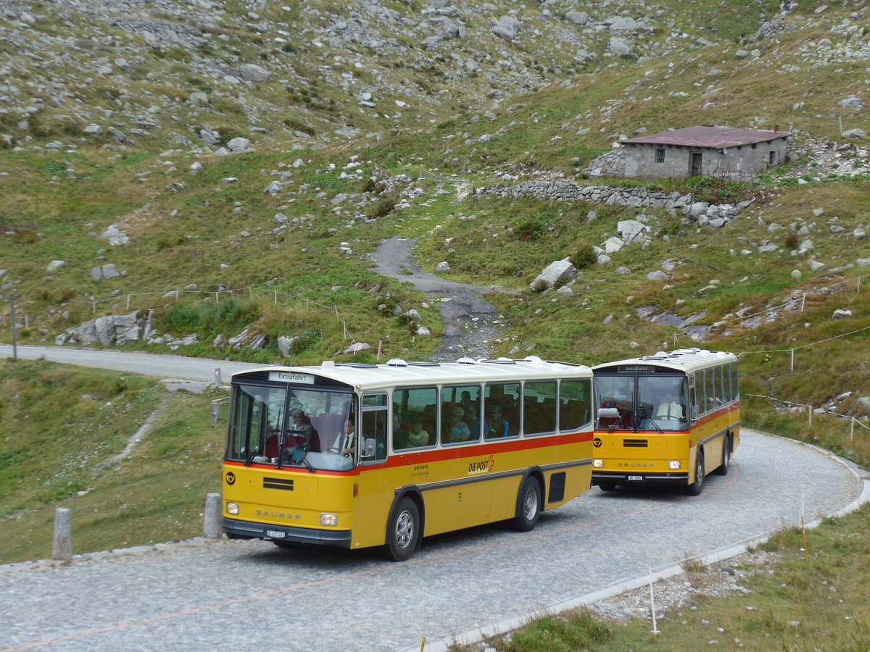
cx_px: 435
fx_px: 2011
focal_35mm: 80
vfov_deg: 18.4
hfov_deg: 24.4
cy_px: 326
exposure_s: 1/200
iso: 80
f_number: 4.4
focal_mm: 16
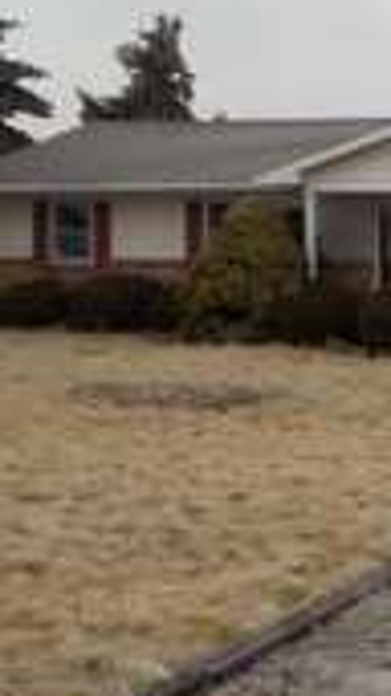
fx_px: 1384
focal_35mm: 75
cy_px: 309
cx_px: 574
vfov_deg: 28.2
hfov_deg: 15.0
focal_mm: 6
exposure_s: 1/200
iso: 80
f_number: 3.6
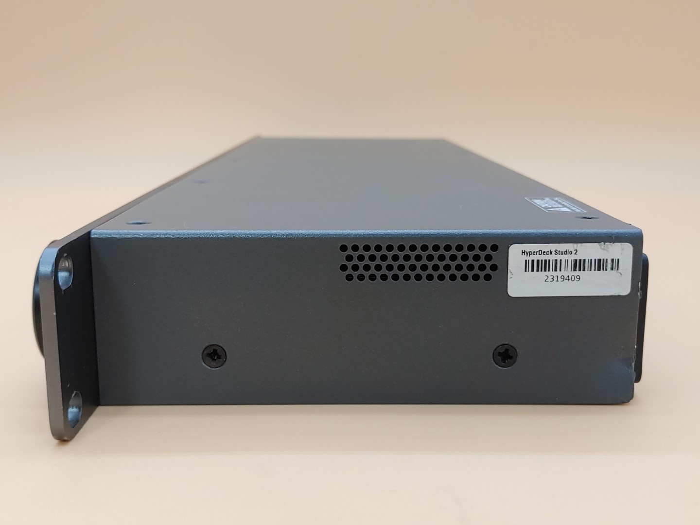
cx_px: 350
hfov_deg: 45.8
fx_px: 829
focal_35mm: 41
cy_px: 262
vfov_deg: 35.1
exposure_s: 1/61
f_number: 1.8
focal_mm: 4.36
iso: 50
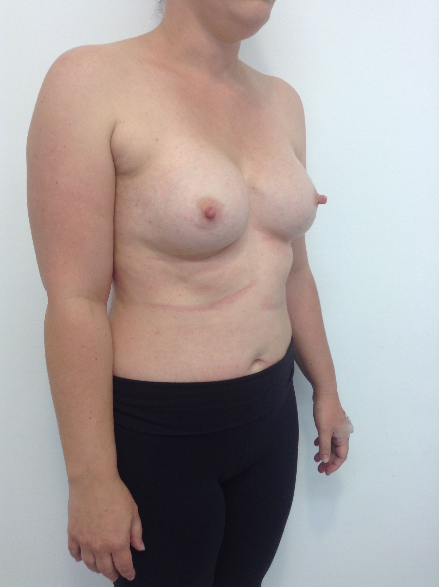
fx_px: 559
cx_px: 220
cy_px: 294
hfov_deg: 42.8
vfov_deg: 55.4
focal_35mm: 33
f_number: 2.4
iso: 32
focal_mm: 3.3
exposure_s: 1/24
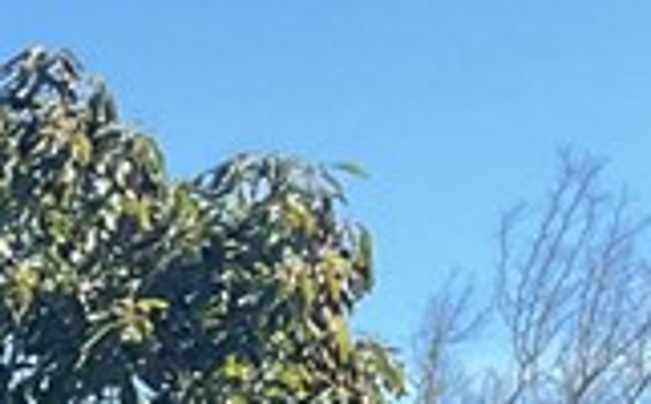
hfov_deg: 8.7
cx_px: -1351
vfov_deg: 6.2
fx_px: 3471
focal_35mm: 196
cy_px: 1107
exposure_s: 1/599
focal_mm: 3
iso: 16
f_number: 1.8
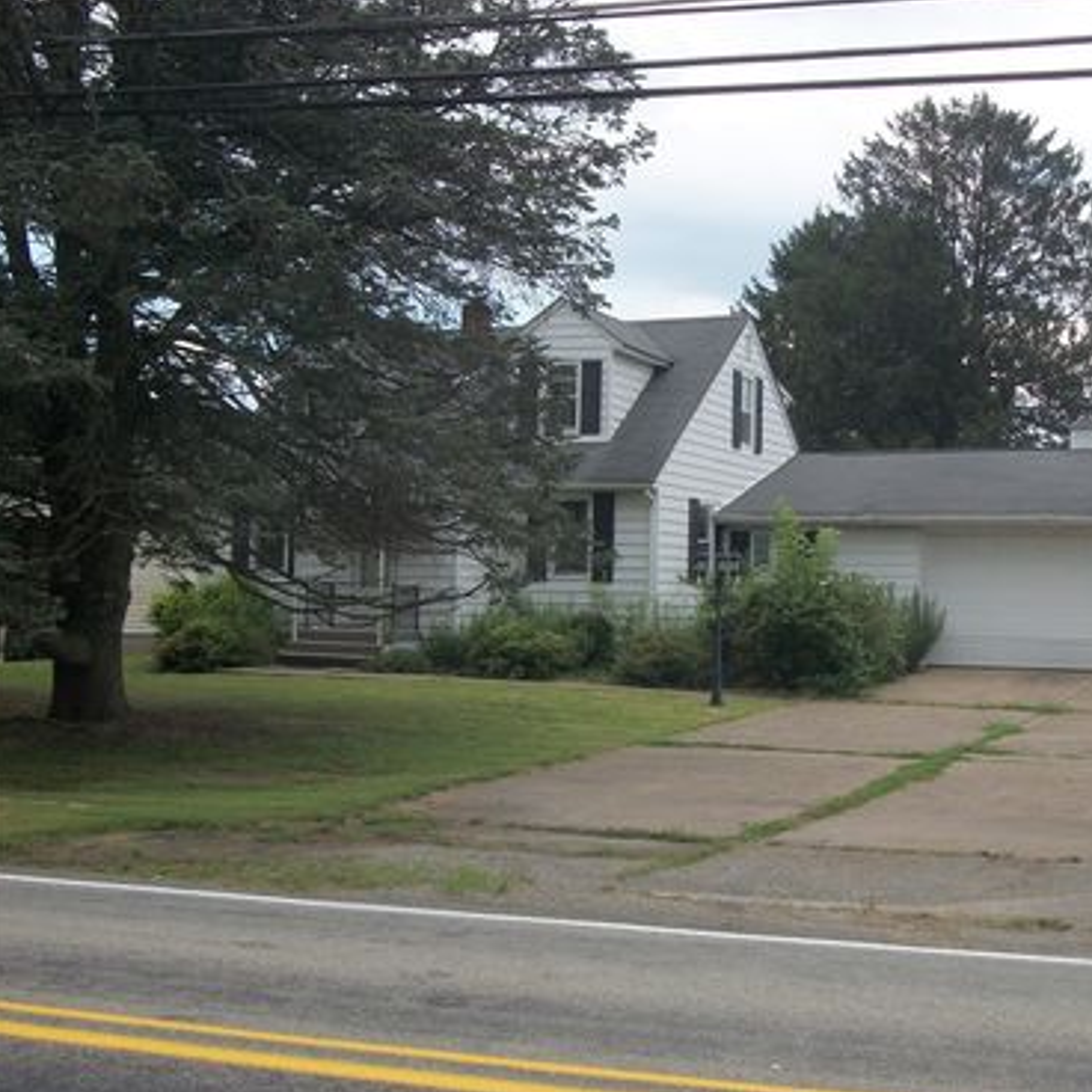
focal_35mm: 48
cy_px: 545
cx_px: 727
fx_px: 1713
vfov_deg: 35.4
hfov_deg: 35.0
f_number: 9.9
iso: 80
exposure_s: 1/80
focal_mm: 7.1
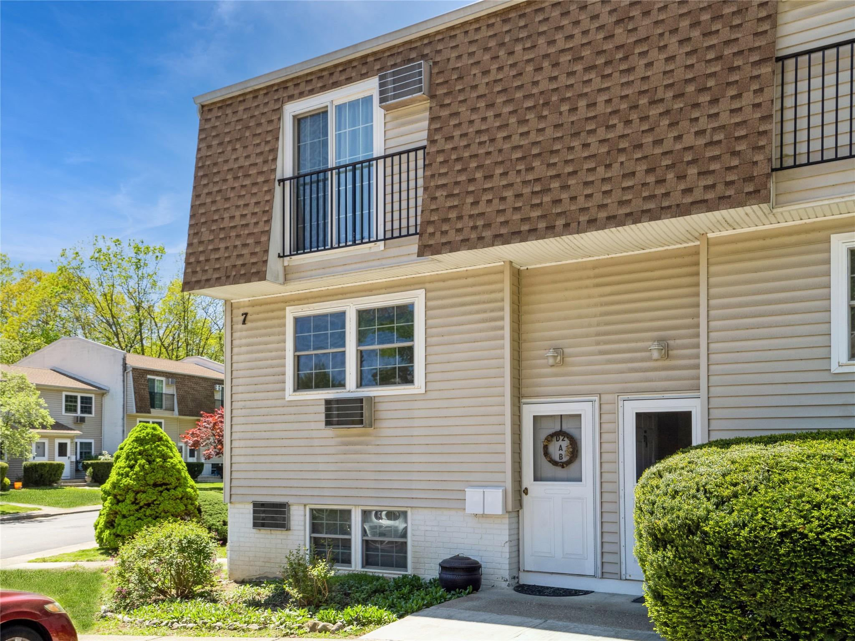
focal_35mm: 32
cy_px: 320
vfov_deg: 44.2
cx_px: 428
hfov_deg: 56.8
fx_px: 790
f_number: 8
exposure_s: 1/400
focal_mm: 16
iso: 400
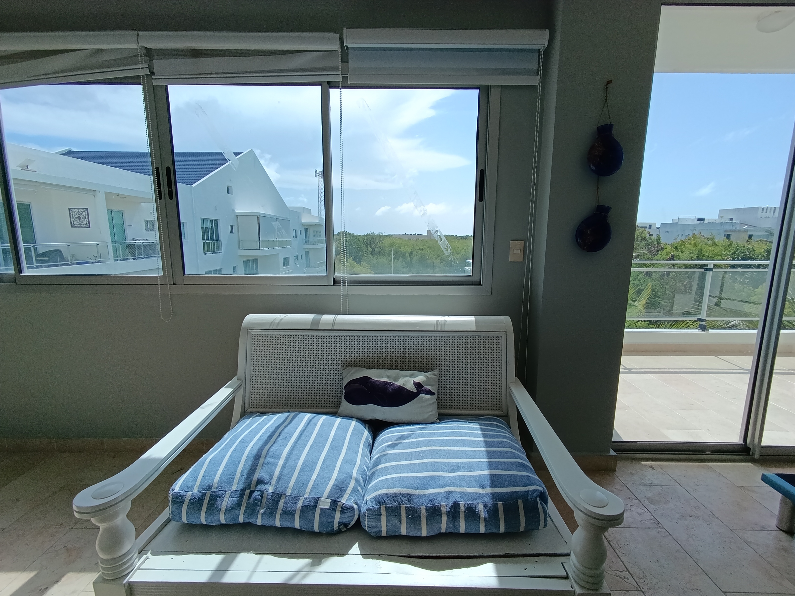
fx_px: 367
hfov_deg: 94.5
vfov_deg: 78.1
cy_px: 298
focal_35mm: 16
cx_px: 398
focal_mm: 1.65
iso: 50
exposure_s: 1/655
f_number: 2.2
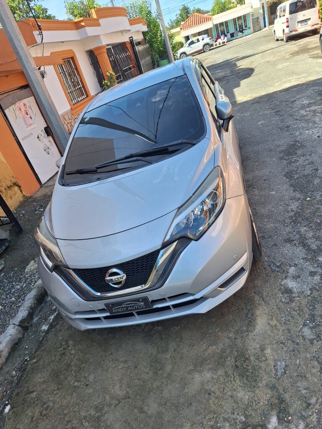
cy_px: 214
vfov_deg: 73.9
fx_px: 285
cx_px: 161
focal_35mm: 23
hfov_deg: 58.9
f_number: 1.8
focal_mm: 5.54
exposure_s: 1/991
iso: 40
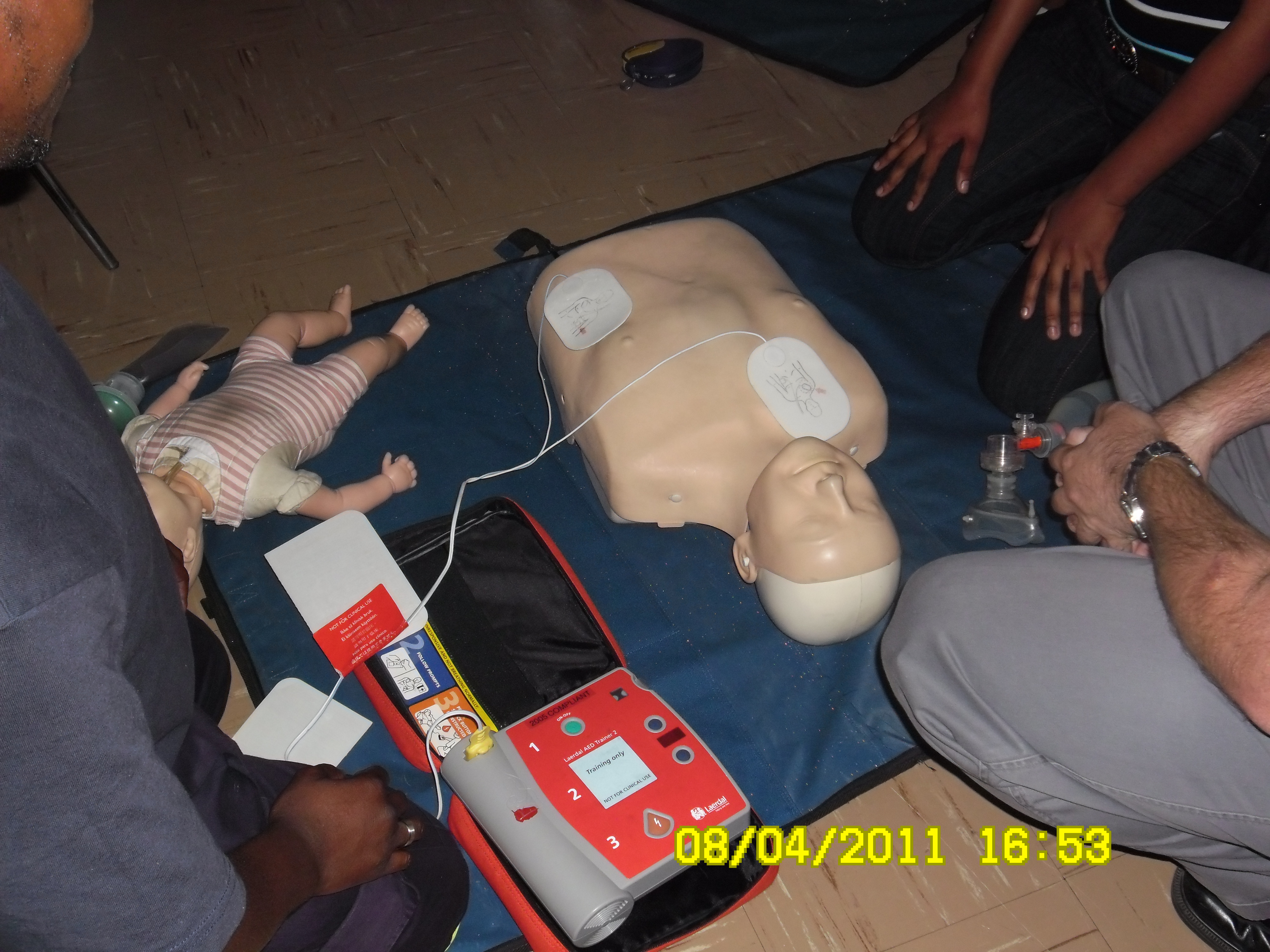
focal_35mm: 44
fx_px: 1614
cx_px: 635
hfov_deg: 42.9
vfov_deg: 32.9
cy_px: 476
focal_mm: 7.8
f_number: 4.5
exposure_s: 1/45
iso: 100
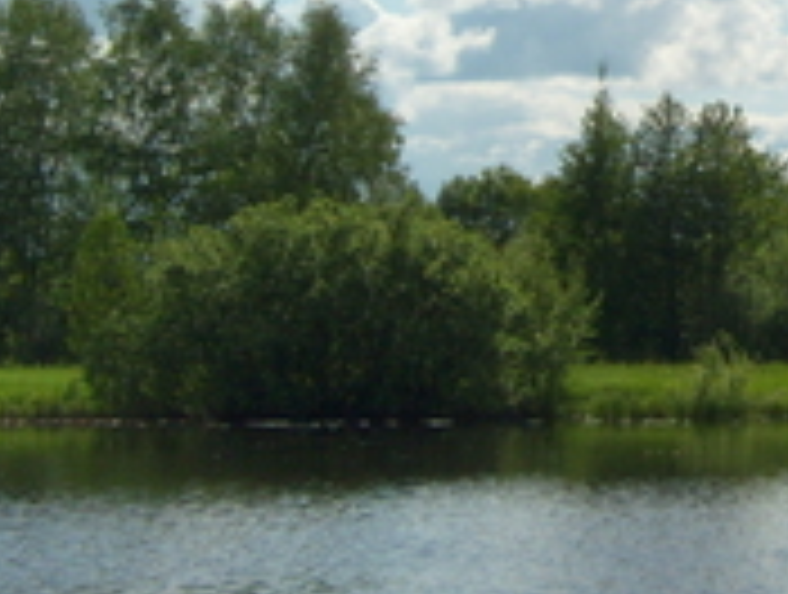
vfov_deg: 8.3
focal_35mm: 179
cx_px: 1094
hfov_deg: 10.7
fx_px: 4083
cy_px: 16
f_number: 8.1
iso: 80
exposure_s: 1/500
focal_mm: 9.5
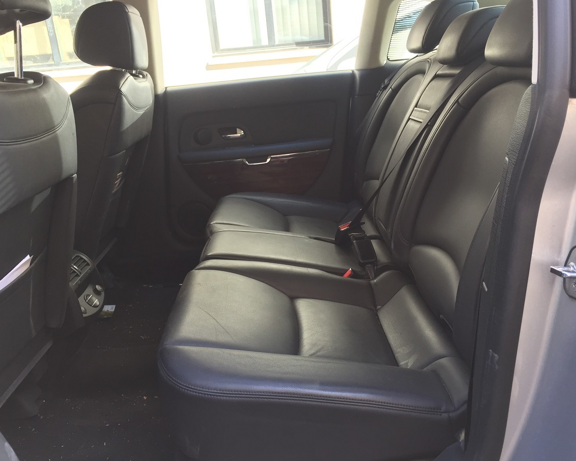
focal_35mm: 31
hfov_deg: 57.2
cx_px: 301
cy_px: 227
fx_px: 529
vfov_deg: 47.1
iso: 50
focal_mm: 4.15
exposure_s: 1/100
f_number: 2.2
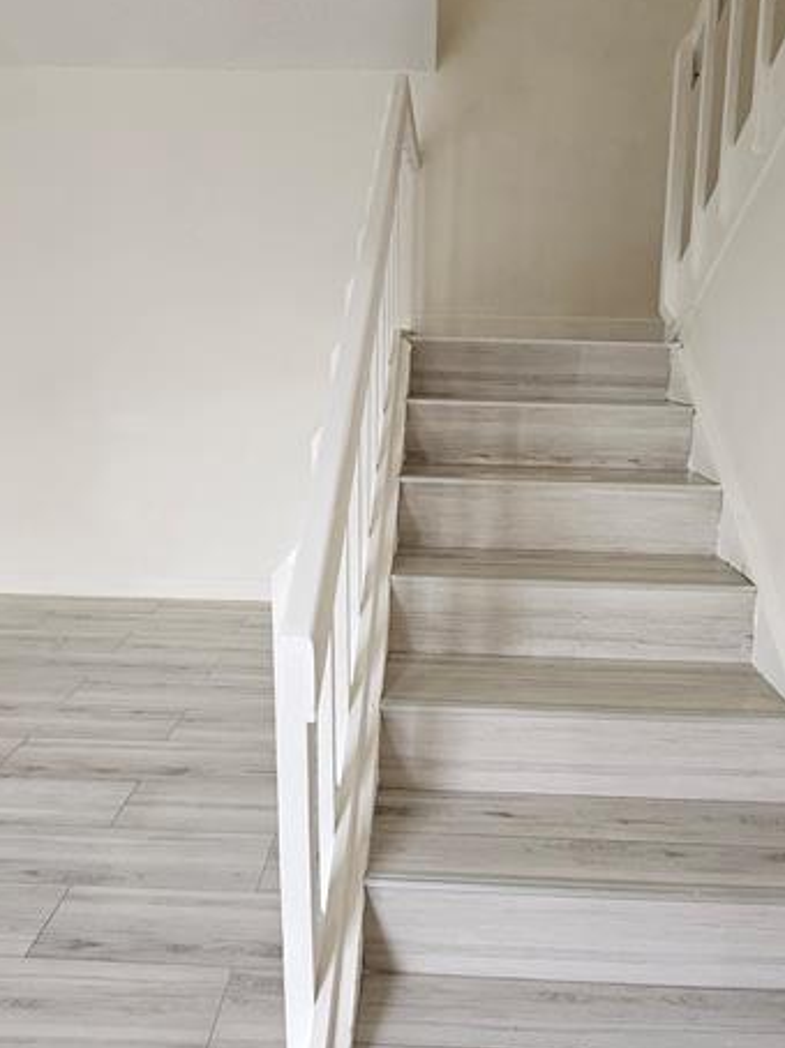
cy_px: 464
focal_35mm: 22
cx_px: 425
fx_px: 666
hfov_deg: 61.0
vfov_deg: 76.1
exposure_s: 1/60.2
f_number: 2.2
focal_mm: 1.7
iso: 80
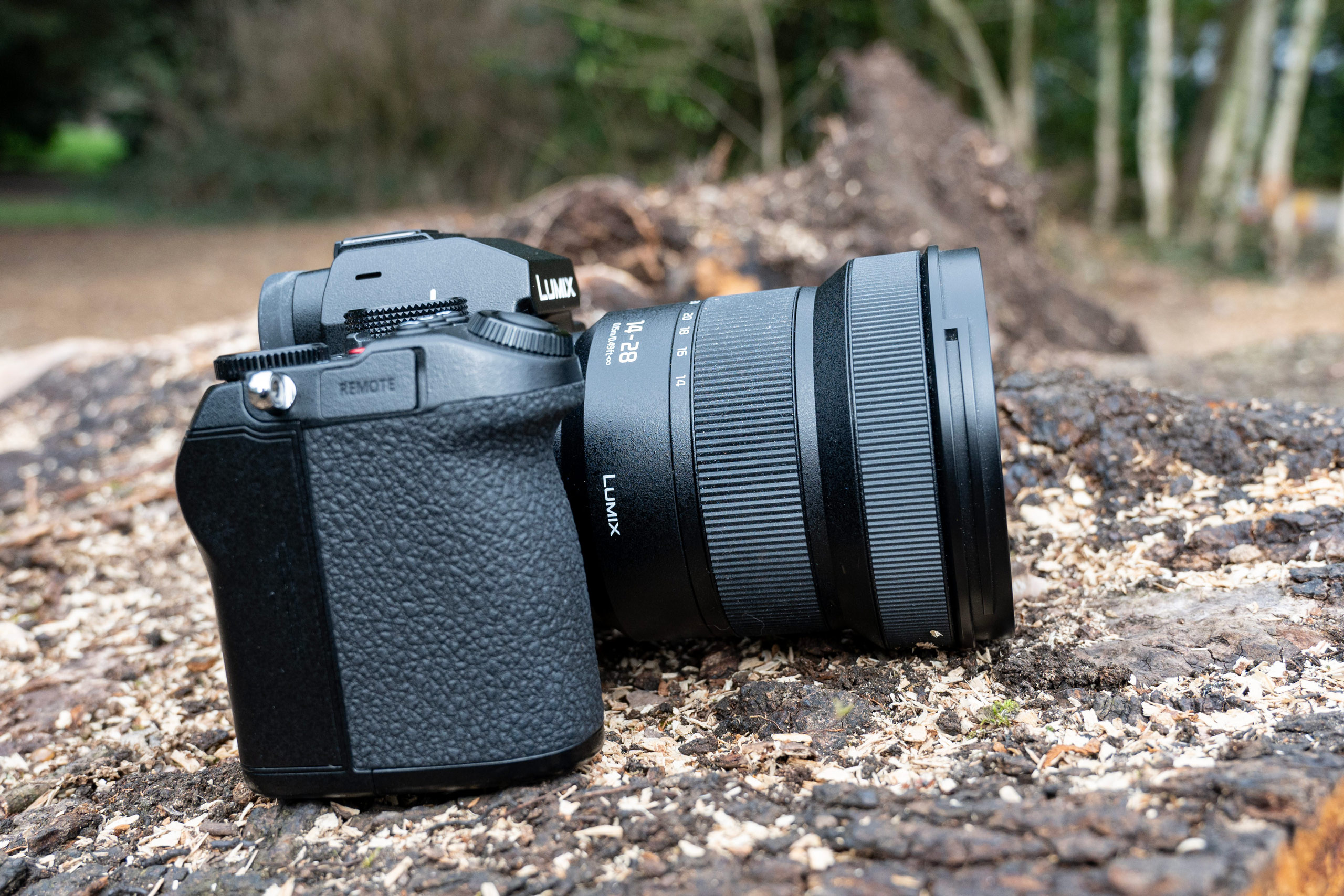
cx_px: 672
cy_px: 448
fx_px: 1344
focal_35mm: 36
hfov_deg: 53.1
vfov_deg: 36.9
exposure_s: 1/320
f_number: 5.6
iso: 400
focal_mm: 24
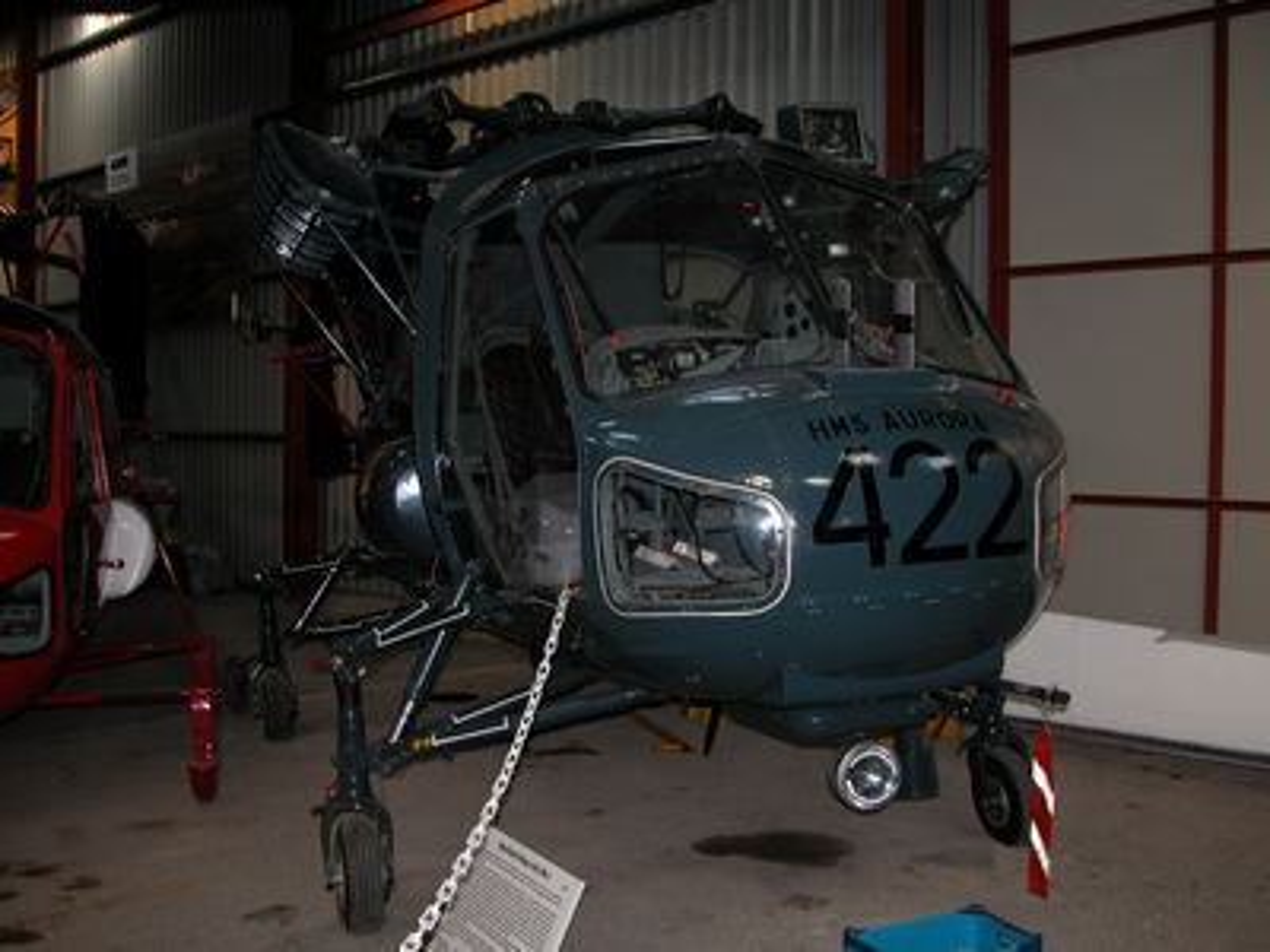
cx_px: 635
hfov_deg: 52.6
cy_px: 476
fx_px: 1284
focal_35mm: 35
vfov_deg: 40.7
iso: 100
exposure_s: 1/60
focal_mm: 8.9
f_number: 2.8
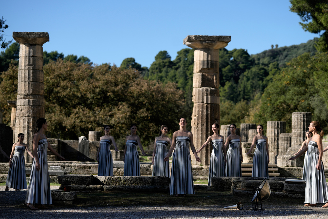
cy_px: 110
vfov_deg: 13.0
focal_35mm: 105
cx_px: 164
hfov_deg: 19.5
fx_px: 957
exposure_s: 1/2500
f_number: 3.5
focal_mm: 105
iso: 160
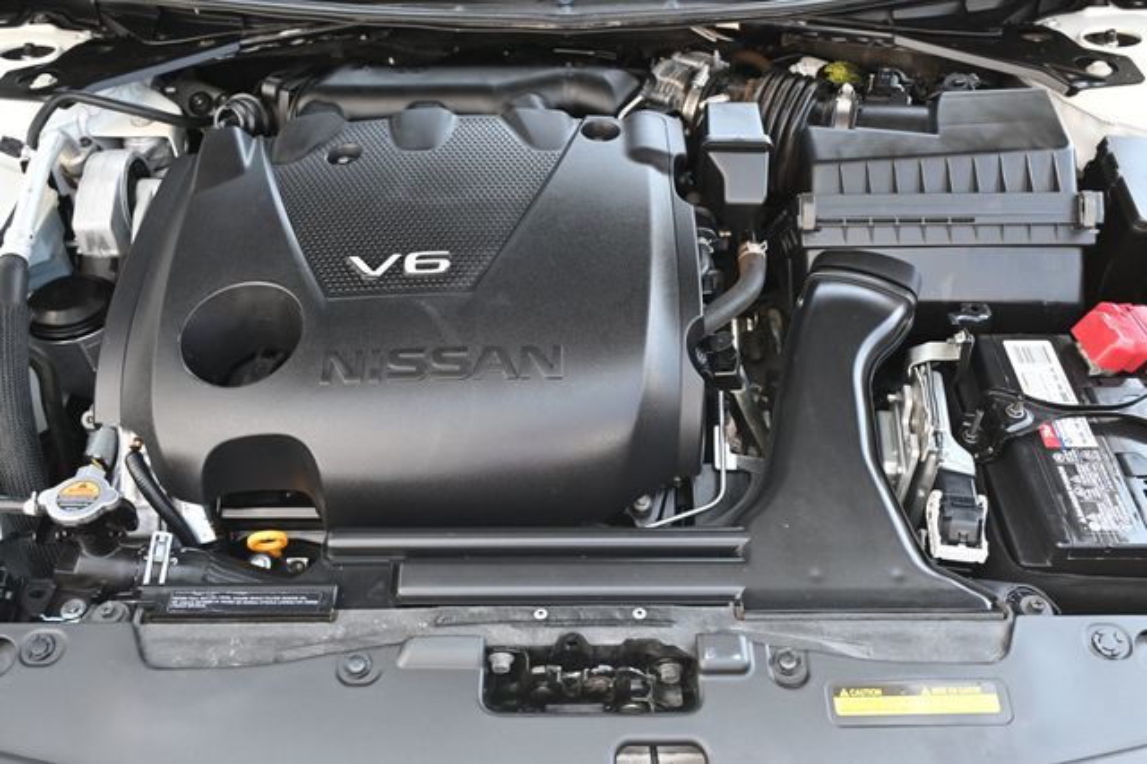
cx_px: 574
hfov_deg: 56.2
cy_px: 382
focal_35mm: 34
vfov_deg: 39.1
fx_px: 1075
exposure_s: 1/125
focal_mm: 22.5
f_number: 4
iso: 500
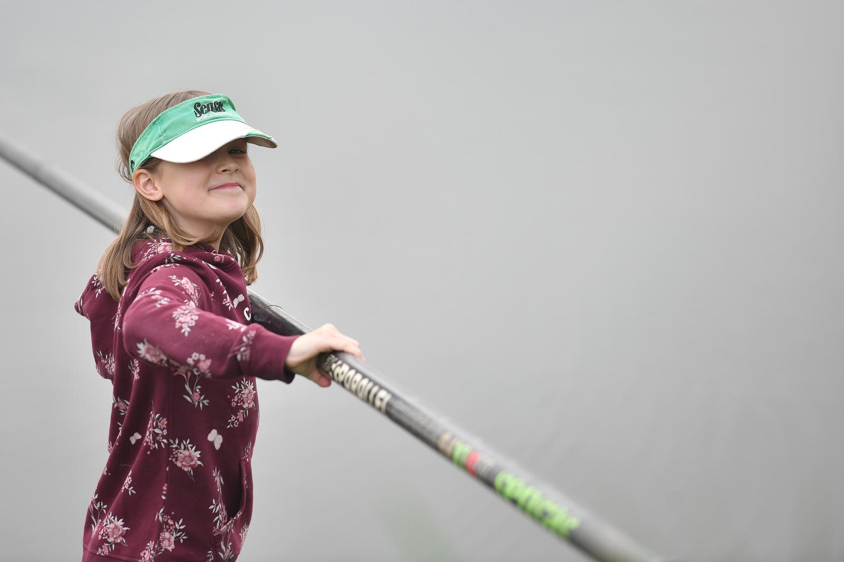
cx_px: 422
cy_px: 281
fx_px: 4688
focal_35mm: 200
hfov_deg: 10.3
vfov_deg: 6.9
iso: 280
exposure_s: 1/400
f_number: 5
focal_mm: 200
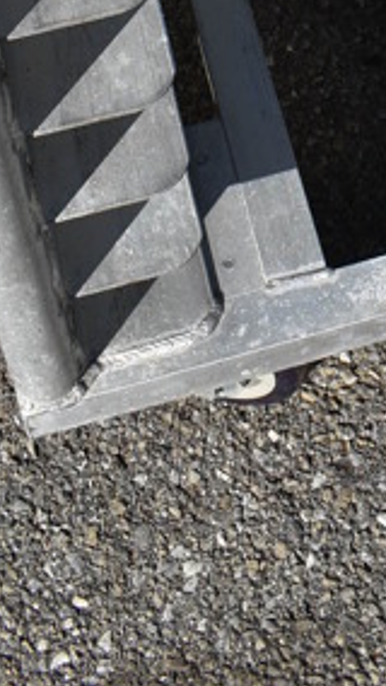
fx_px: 1654
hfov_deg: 13.0
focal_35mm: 91
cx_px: 454
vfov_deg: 20.0
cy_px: -359
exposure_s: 1/320
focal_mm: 18
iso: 100
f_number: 9
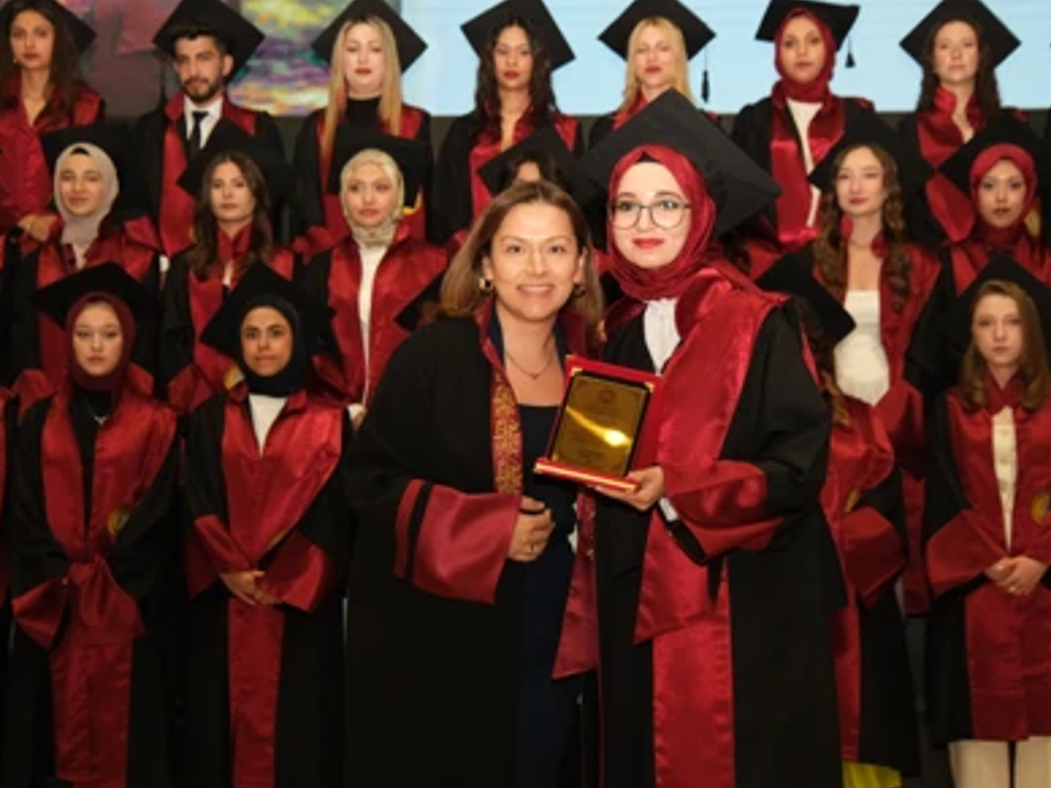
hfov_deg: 32.2
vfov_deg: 24.4
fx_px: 1822
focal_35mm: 60
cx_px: 544
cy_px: 394
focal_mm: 36.5
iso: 1600
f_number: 2.8
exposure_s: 1/160
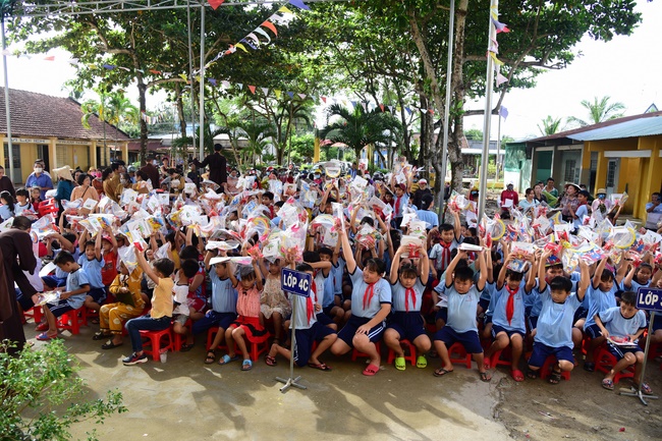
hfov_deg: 73.8
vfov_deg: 53.1
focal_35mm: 24
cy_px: 220
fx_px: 441
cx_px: 331
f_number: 5.6
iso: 200
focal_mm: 24
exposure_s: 1/160
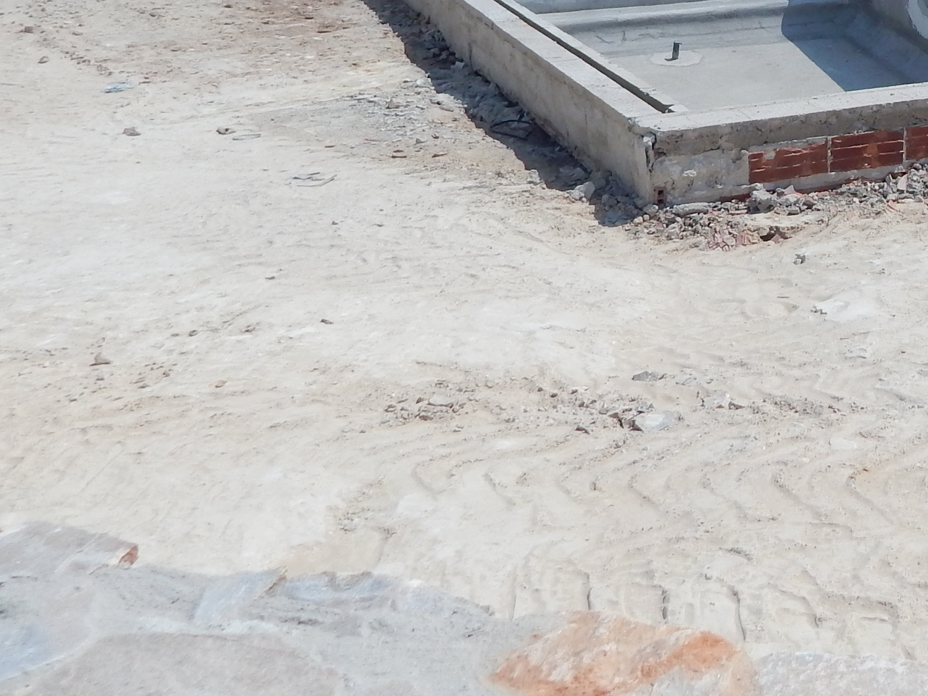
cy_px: -115
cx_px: 1031
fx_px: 1474
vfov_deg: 24.4
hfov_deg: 31.0
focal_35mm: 55
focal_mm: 4
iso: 125
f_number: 6
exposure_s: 1/800
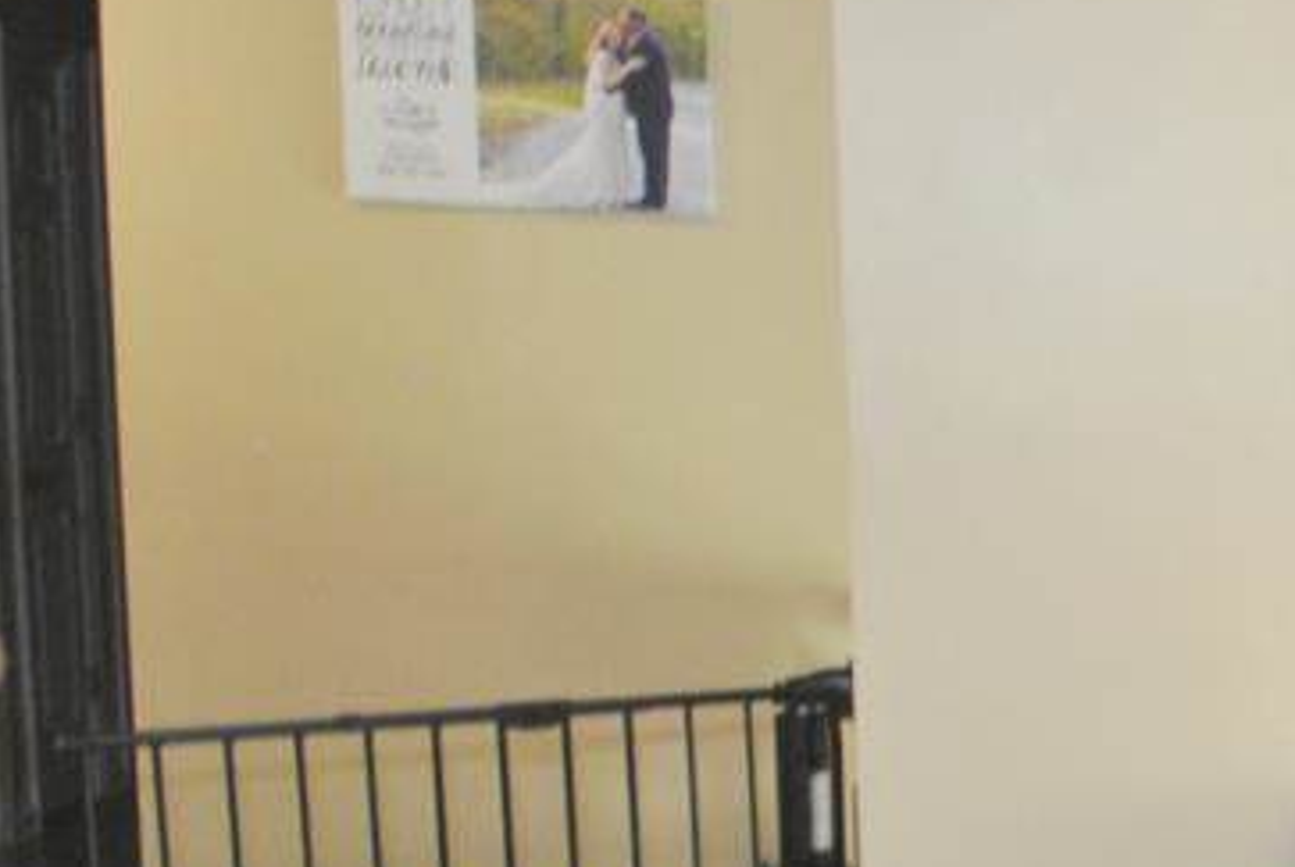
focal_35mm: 62
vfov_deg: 21.9
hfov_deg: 19.0
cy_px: 596
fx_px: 2233
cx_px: 2608
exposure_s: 1/25
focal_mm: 10
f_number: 4
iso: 400
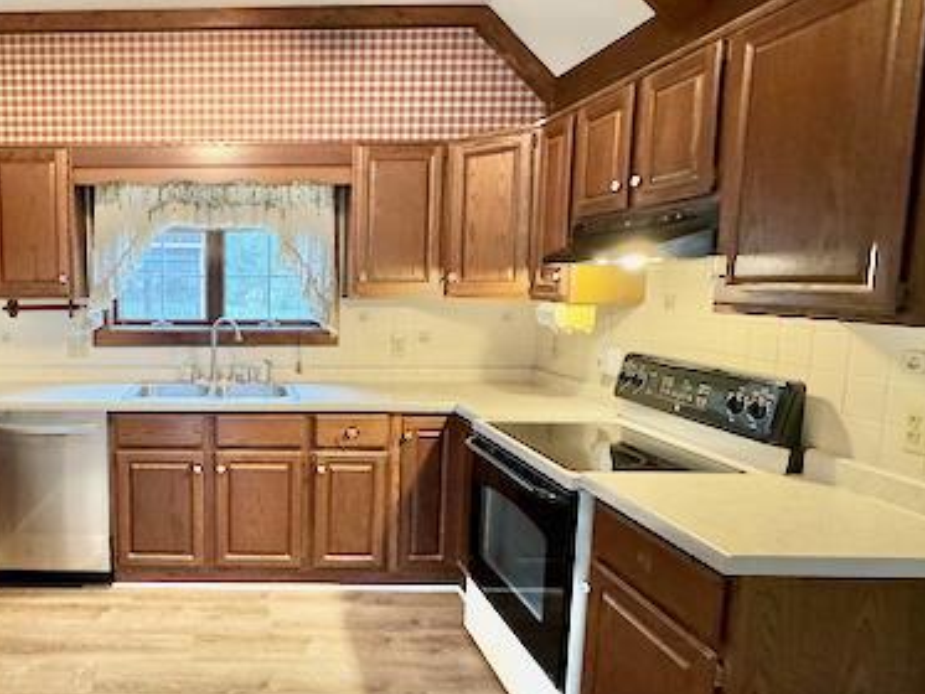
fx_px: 642
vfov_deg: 56.8
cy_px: 354
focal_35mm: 24
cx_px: 221
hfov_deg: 66.7
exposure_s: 1/60
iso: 1000
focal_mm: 2.22
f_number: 2.2
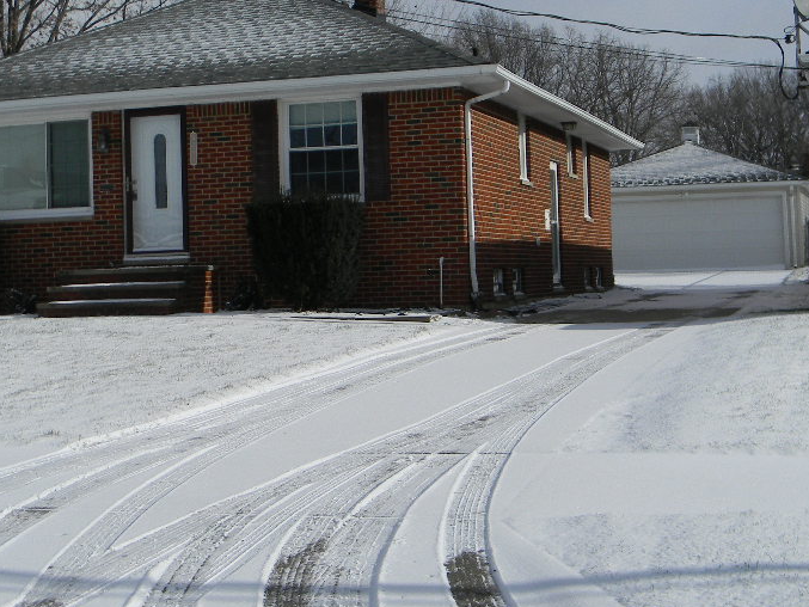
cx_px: 397
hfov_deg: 31.2
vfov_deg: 23.6
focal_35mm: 62
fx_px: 1449
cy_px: 239
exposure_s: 1/500
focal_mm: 7.3
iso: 80
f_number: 7.6
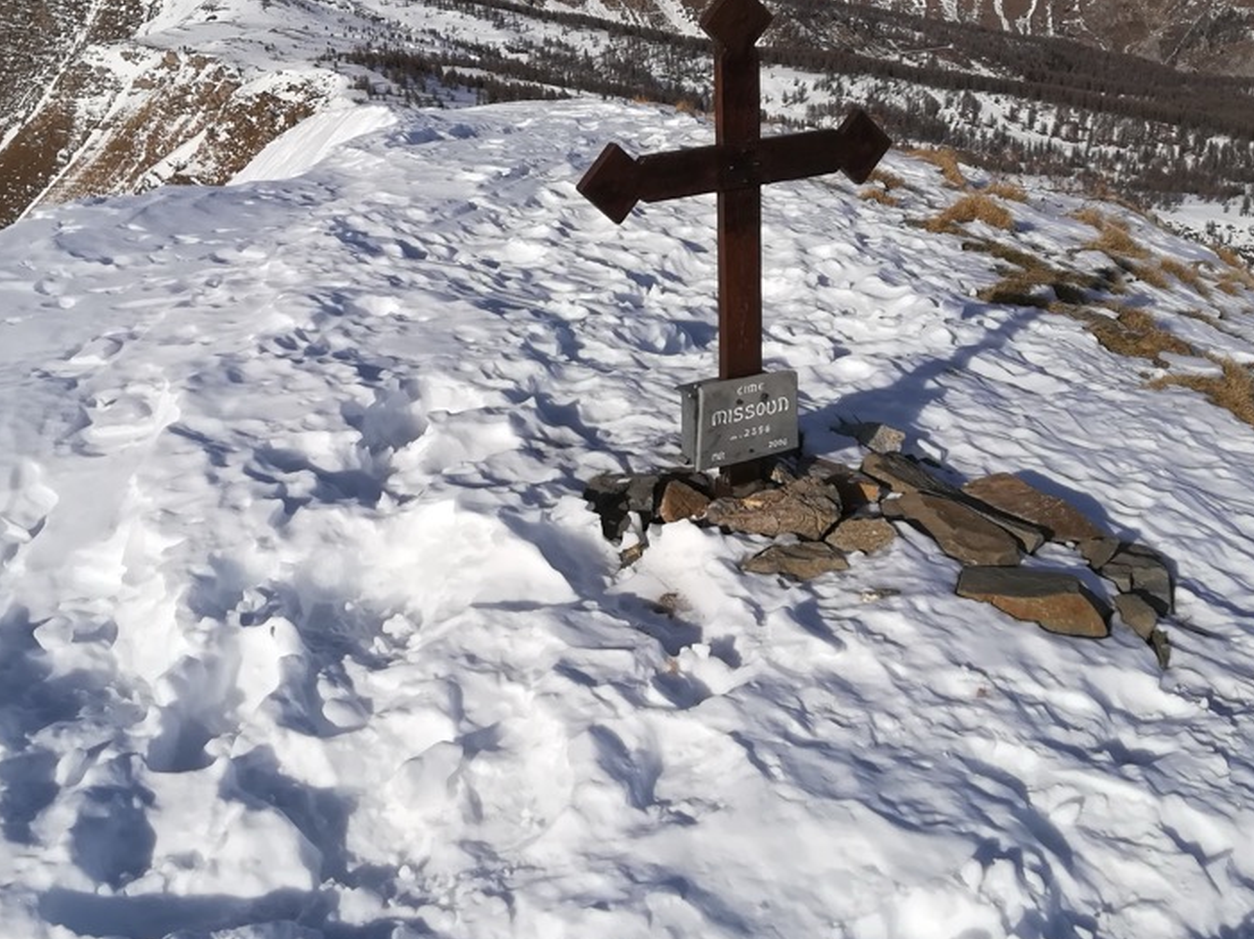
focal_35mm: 38
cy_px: 351
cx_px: 590
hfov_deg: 49.0
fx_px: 1376
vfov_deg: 37.5
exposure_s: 1/2793
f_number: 2.2
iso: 50
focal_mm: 3.83
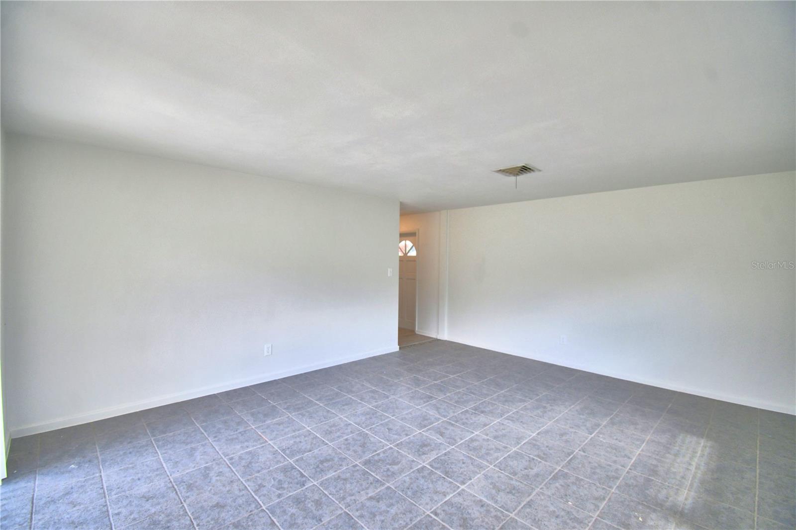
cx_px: 398
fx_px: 332
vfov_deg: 77.3
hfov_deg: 100.4
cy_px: 265
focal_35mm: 15
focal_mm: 10
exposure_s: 1/160
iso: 200
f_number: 4.5
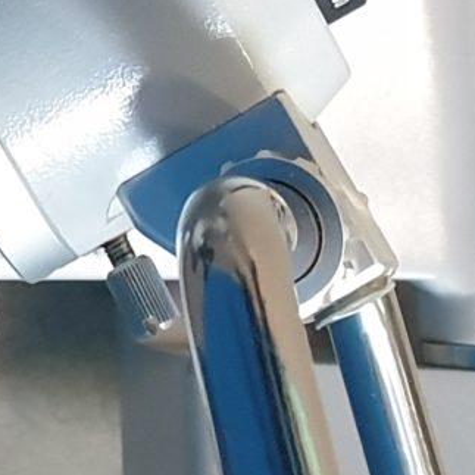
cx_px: -362
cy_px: -1018
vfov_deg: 8.0
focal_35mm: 182
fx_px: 2825
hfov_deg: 9.2
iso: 320
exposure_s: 1/33
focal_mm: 4.3
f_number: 2.4
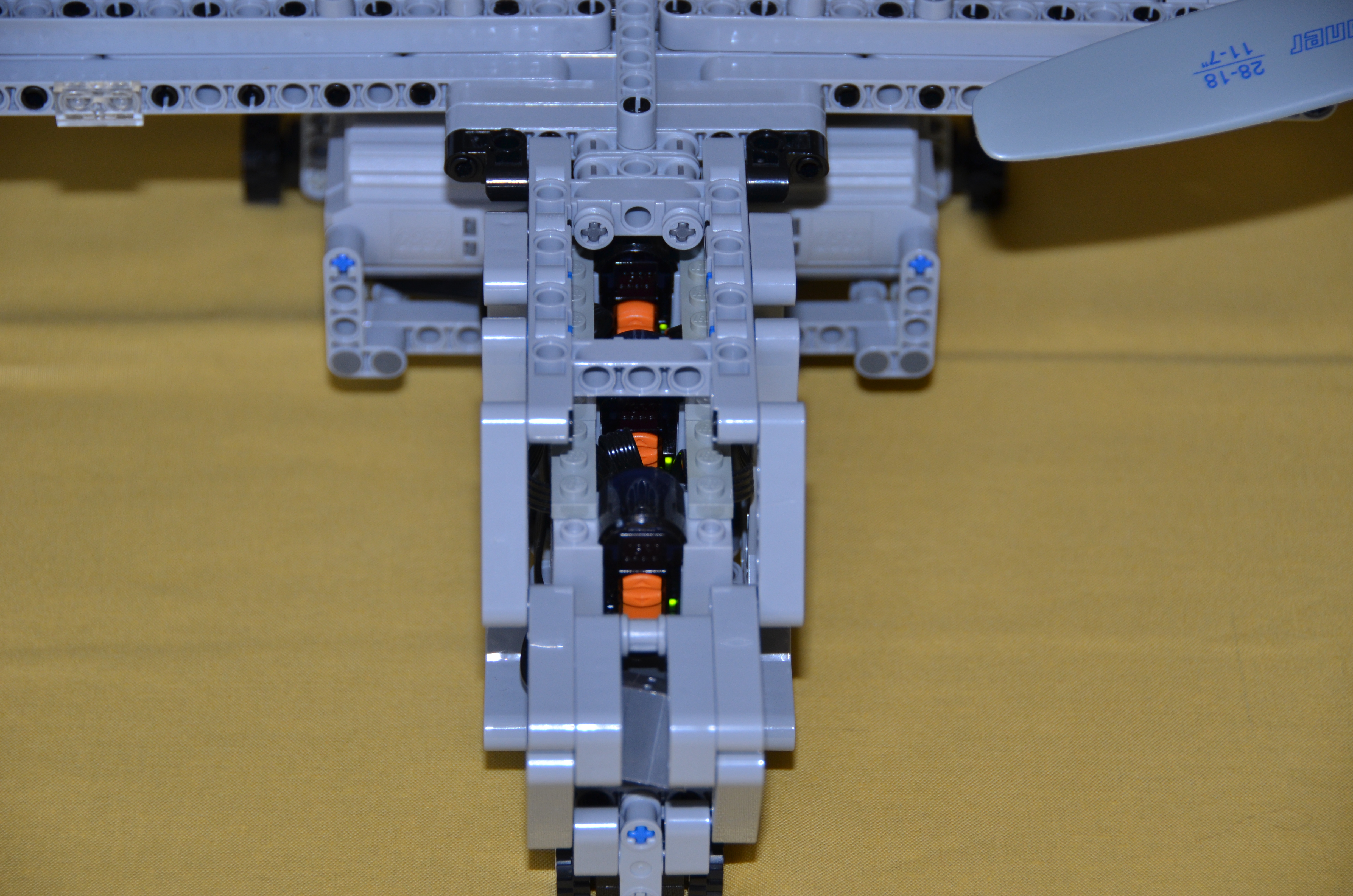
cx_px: 676
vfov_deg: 9.6
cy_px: 448
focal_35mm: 142
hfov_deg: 14.4
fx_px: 5345
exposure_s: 1/60
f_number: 5.6
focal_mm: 95
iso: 320
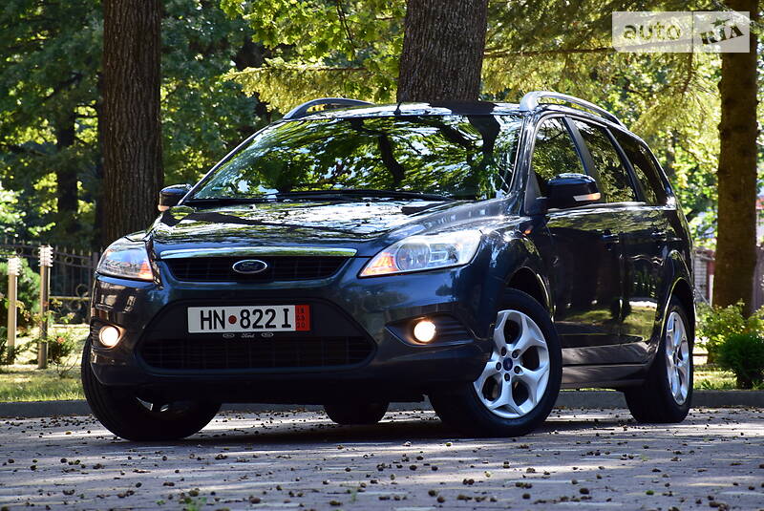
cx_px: 382
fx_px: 3568
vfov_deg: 8.2
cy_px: 256
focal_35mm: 168
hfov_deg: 12.2
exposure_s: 1/125
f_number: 9
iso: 400
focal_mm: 112
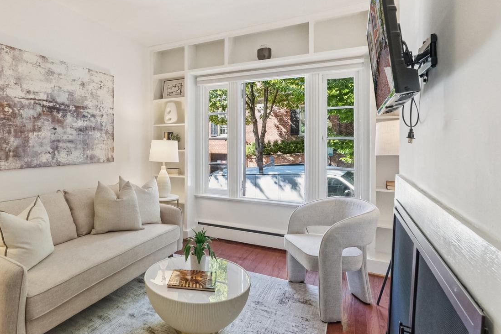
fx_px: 292
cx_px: 174
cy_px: 147
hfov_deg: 79.0
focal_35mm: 21
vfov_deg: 59.4
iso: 5000
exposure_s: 1/125
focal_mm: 16
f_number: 10
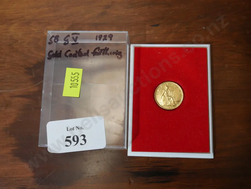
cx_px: 126
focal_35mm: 40
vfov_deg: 36.0
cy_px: 94
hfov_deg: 46.8
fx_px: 290
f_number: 4.5
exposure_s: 1/60
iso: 800
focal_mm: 20
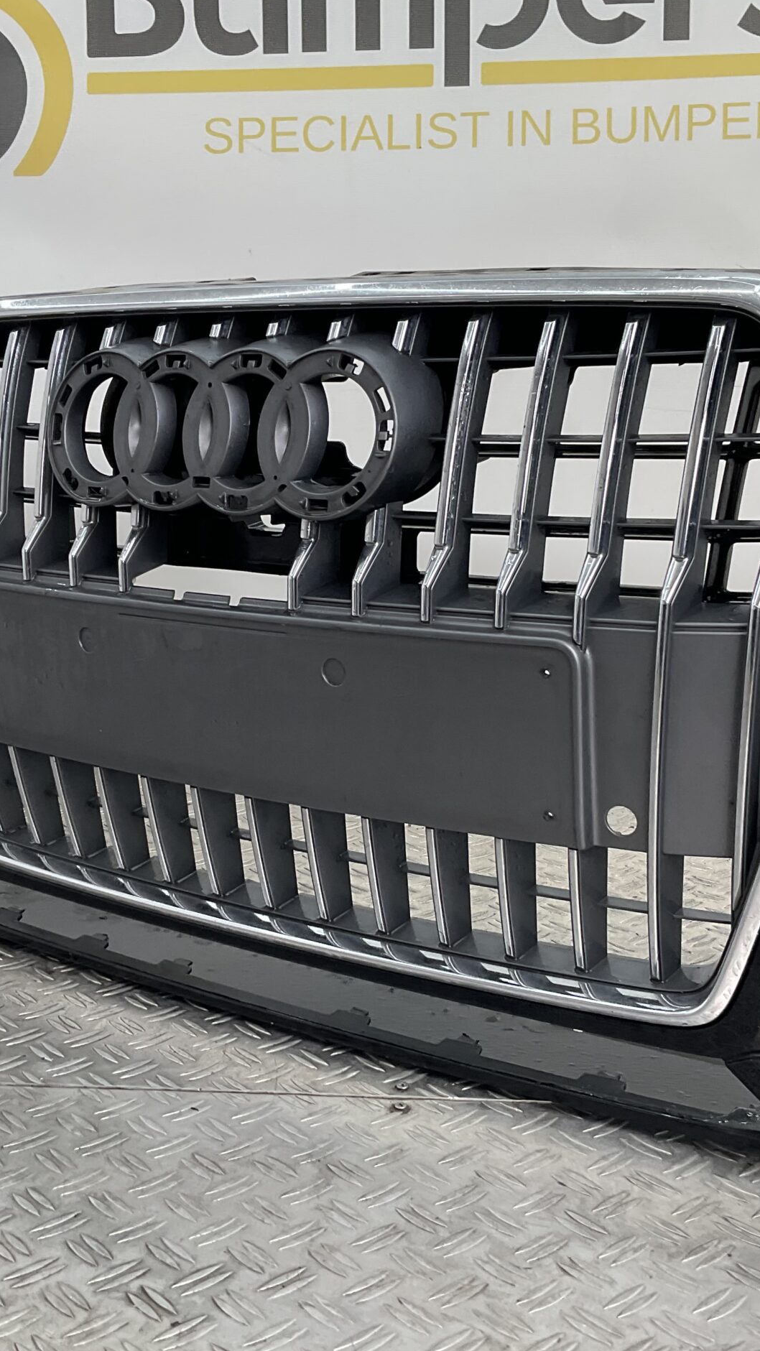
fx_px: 1541
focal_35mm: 43
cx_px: 379
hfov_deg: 27.7
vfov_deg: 47.4
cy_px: 687
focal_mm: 3
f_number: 1.8
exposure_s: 1/120
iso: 20
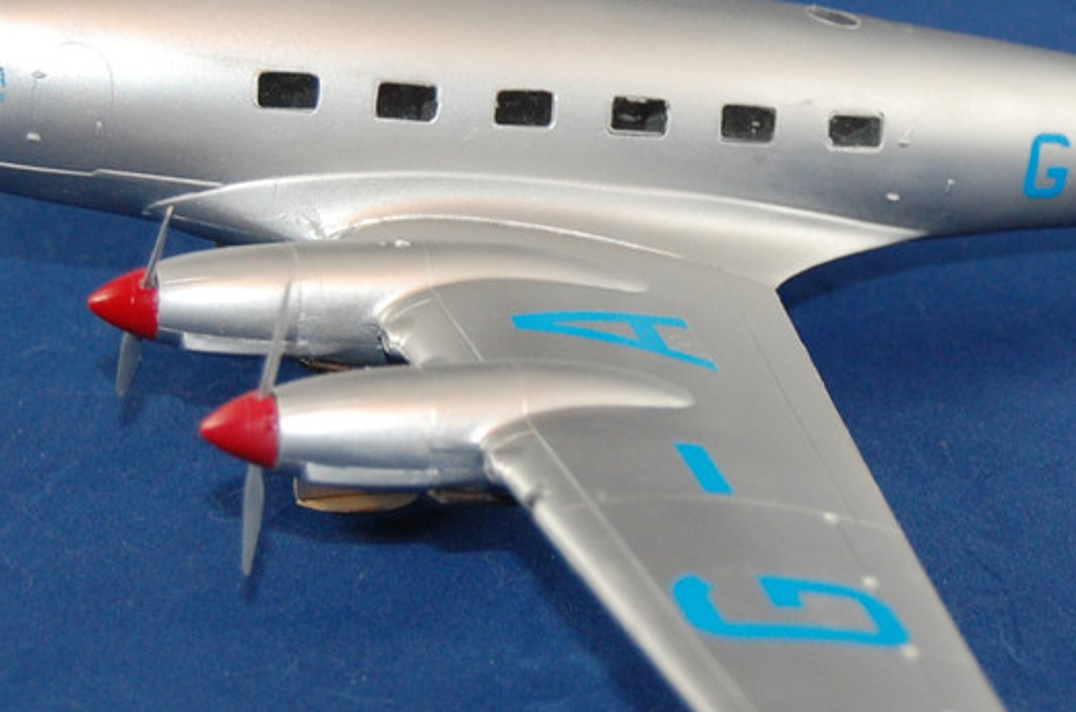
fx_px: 3937
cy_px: 239
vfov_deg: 10.3
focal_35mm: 132
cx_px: 727
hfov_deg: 15.5
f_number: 5
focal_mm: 38
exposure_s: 1/60
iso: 800
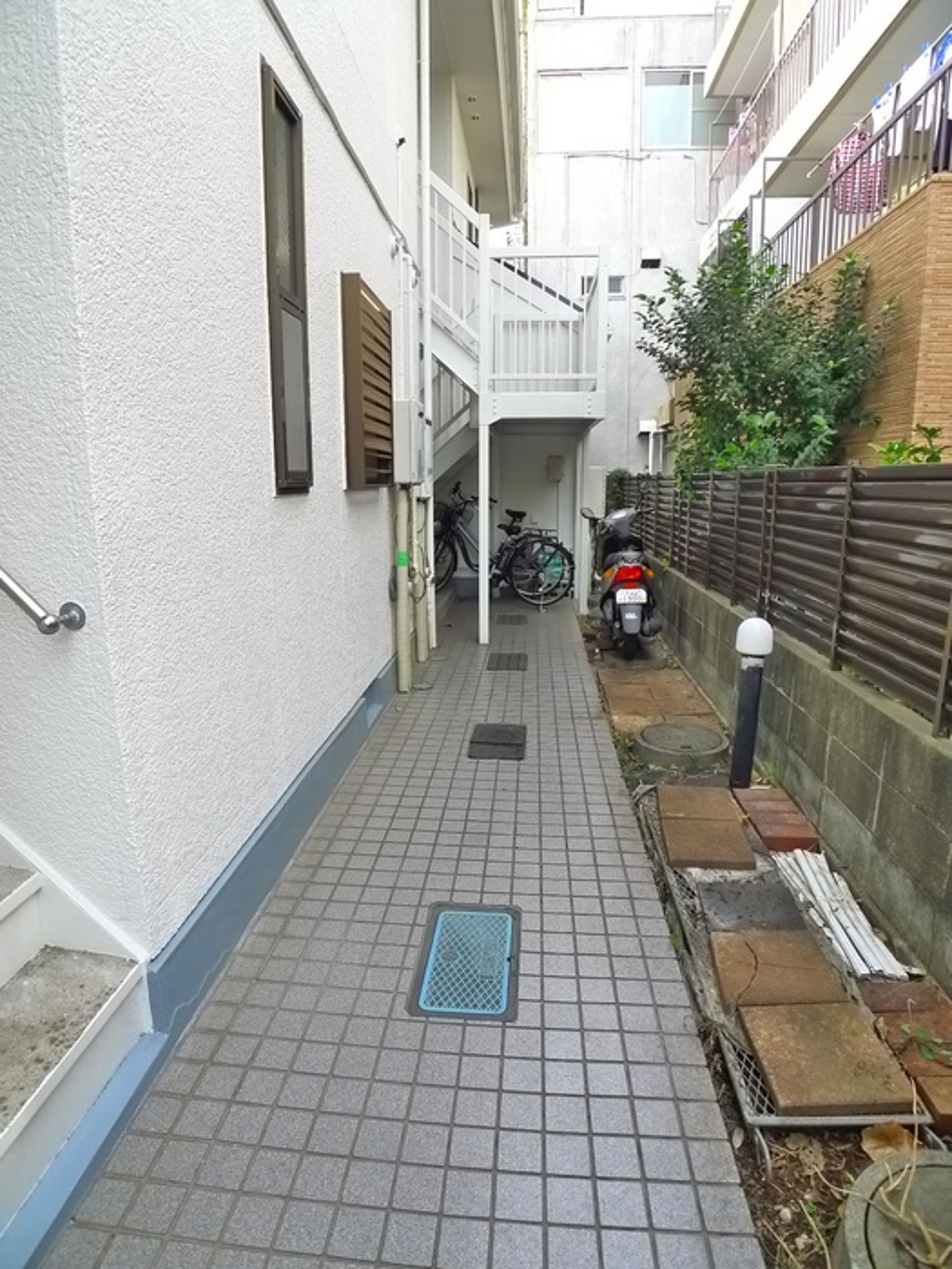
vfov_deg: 71.6
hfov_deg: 56.8
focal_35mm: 24
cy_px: 634
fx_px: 880
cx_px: 476
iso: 400
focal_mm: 5.1
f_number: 2.8
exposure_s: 1/200
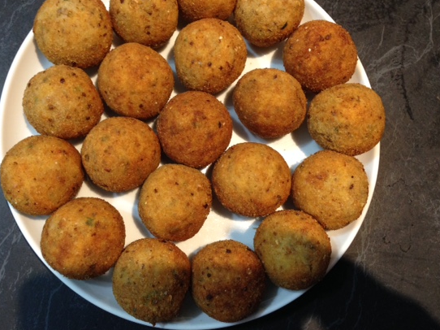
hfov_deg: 47.7
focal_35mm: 39
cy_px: 150
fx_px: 496
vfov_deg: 36.8
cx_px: 189
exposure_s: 1/20
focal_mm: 4.12
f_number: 2.4
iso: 125
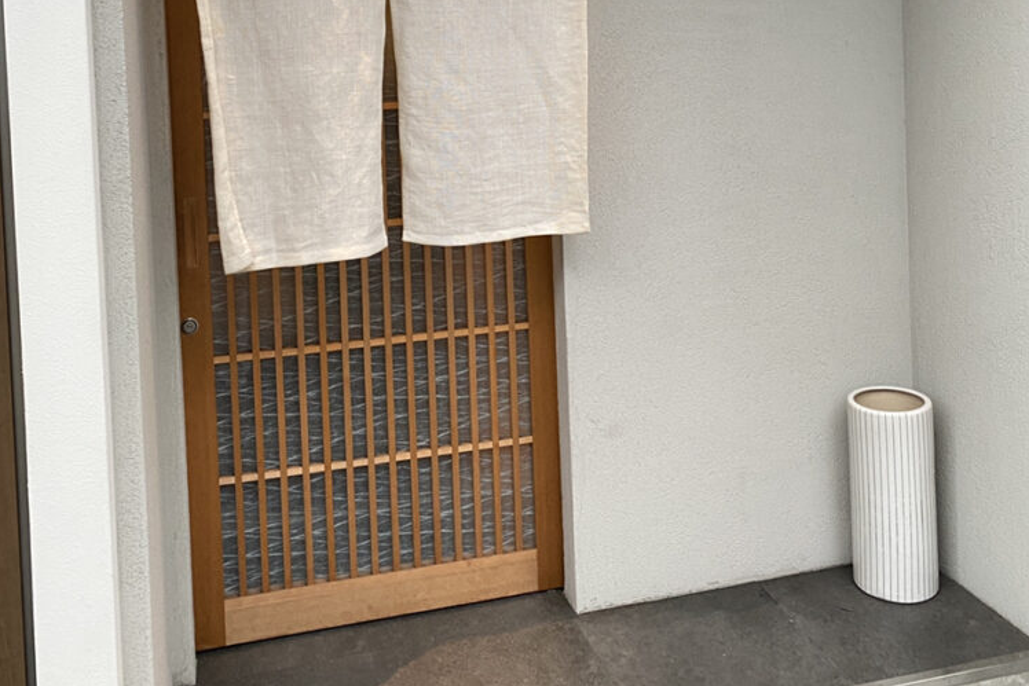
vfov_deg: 34.2
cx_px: 524
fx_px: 1058
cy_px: 84
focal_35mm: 37
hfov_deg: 51.9
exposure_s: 1/79
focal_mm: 4.25
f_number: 1.8
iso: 125
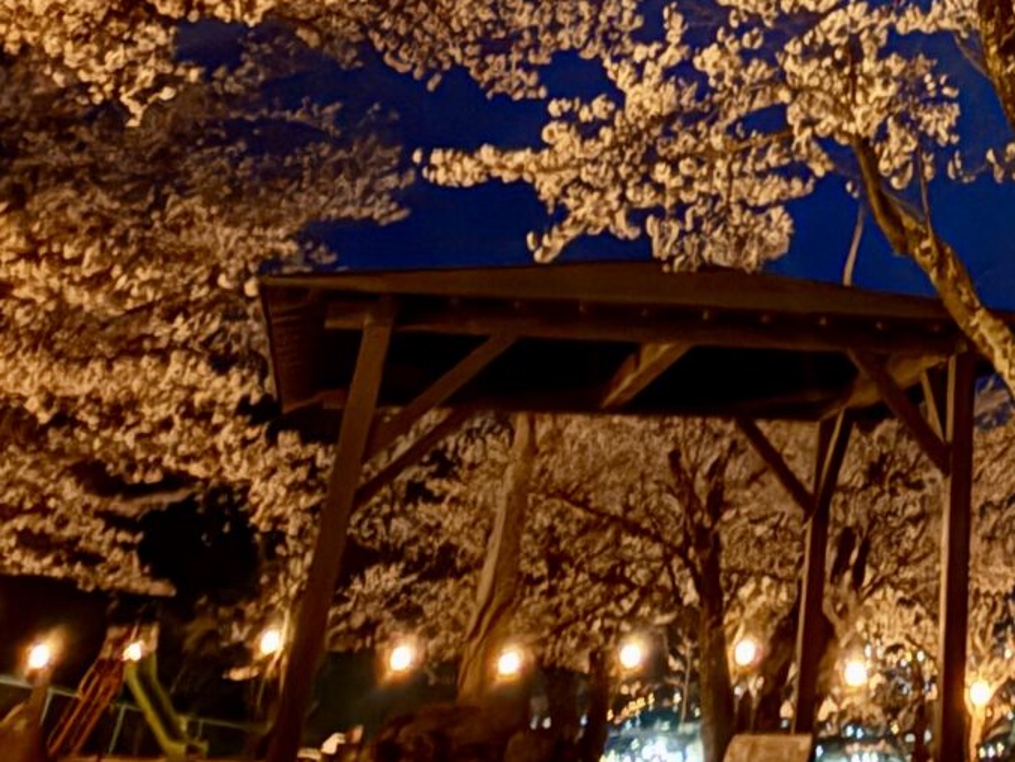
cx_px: 1150
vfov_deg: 23.4
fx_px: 1554
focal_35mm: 53
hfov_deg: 31.5
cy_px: -301
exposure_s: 1/4
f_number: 2.2
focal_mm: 2.22
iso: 1600
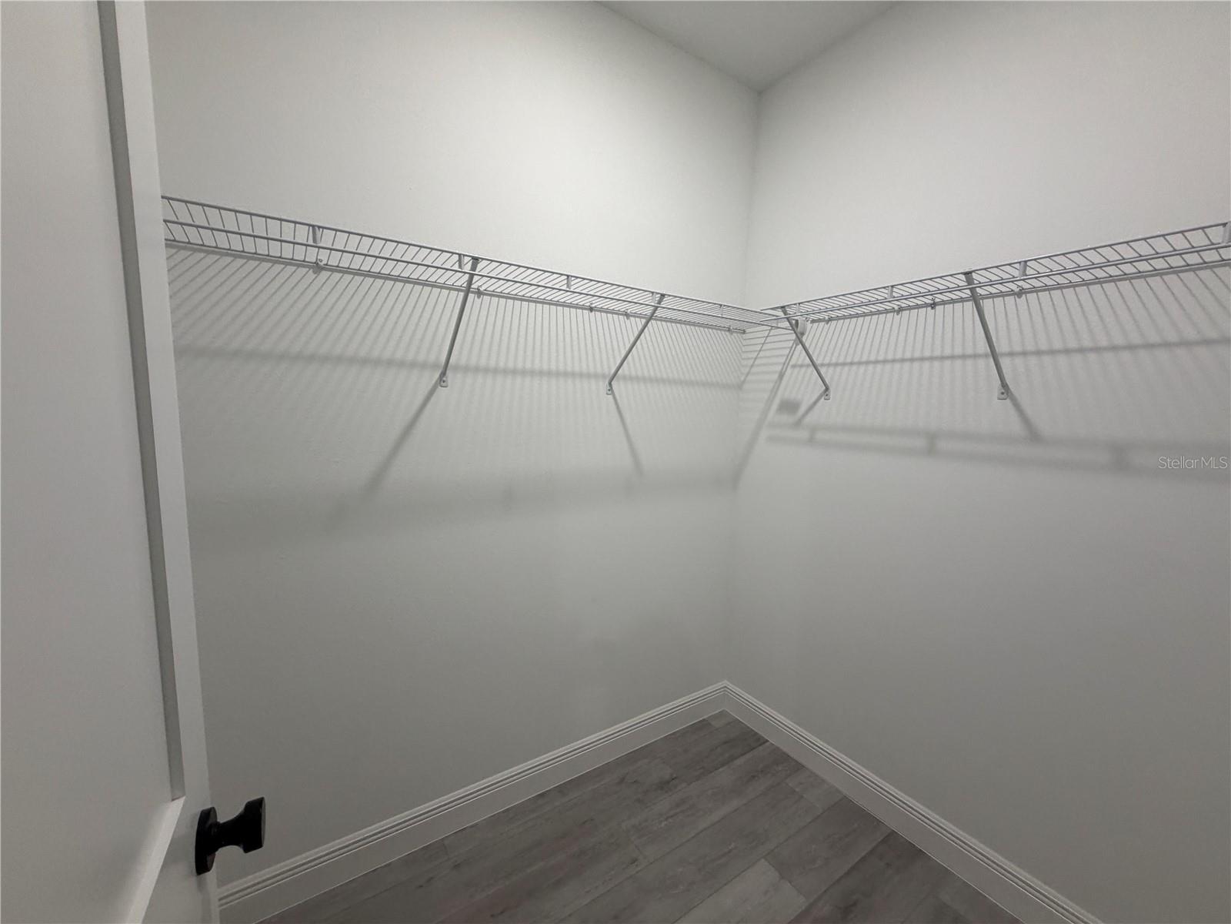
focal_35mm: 14
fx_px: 498
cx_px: 616
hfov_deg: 102.1
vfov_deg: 85.7
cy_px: 462
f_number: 2.2
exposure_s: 1/120
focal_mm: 2.22
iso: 200
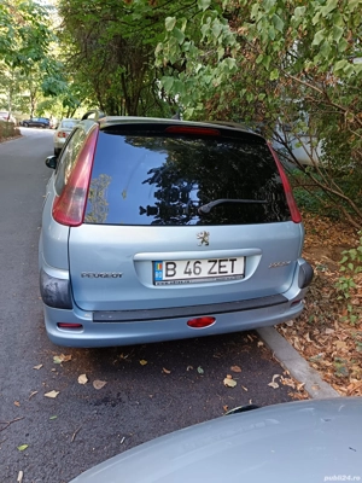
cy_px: 242
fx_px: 335
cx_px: 181
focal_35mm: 24
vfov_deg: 71.6
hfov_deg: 56.8
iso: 395
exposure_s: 1/50
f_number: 1.75
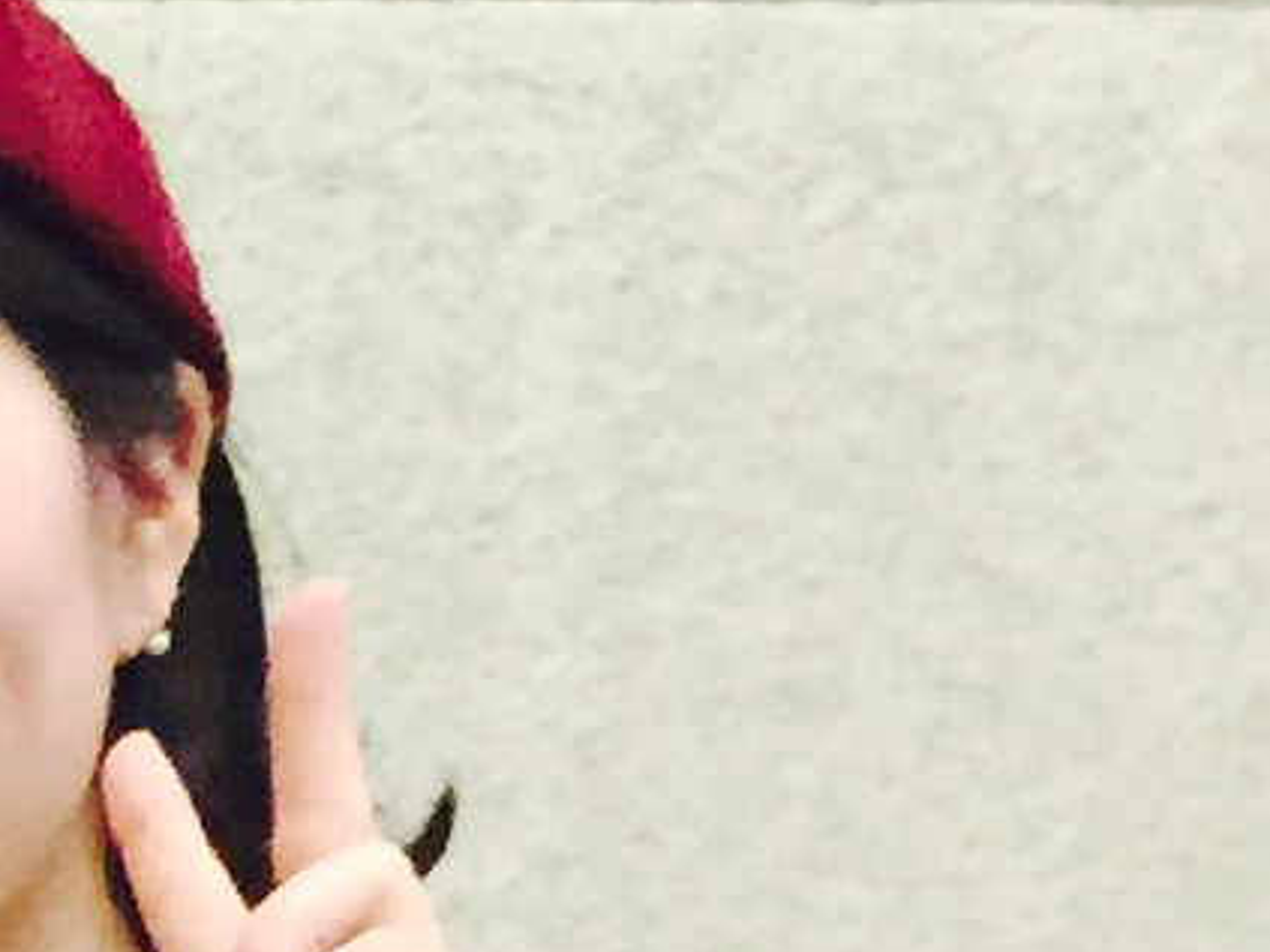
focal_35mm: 224
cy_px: 943
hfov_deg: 7.0
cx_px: -3558
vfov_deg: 6.6
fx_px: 8216
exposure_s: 1/4
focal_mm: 4.15
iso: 64
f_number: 2.2
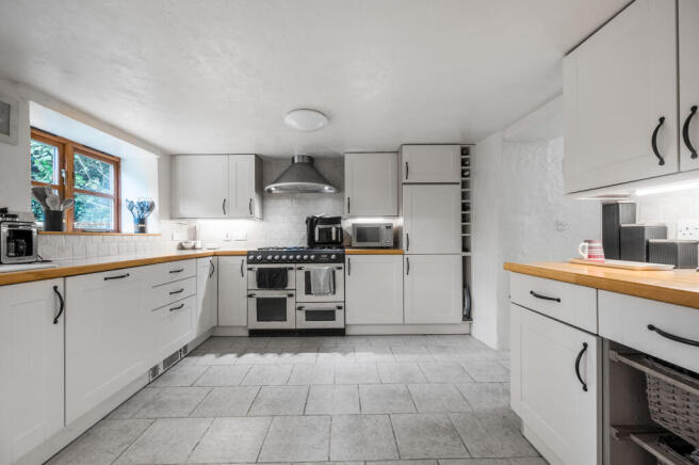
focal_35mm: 14
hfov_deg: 104.3
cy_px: 232
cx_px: 350
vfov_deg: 81.1
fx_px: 272
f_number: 7.1
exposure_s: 1/13
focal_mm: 14
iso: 160
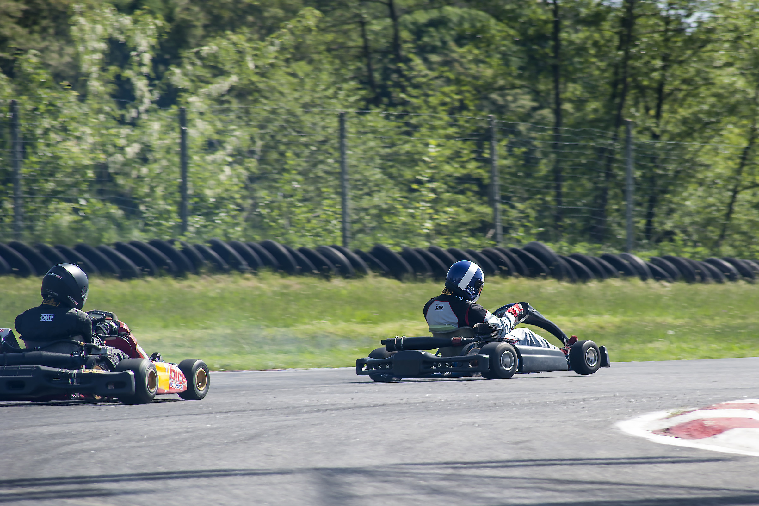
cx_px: 380
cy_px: 253
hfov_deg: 10.3
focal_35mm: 200
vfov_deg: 6.9
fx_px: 4216
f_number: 8
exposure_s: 1/200
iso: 100
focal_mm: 200
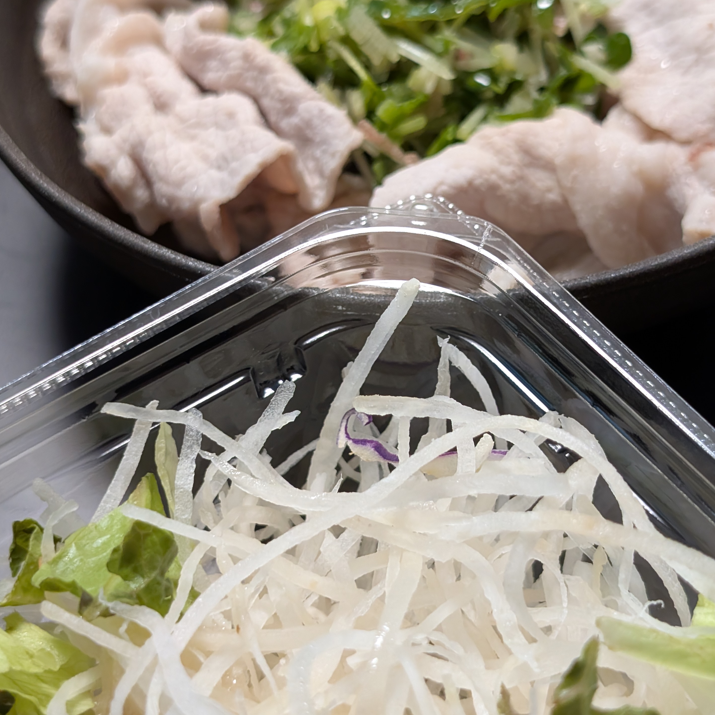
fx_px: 1449
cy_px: 362
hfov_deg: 27.7
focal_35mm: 62
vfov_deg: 27.7
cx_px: 360
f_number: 1.68
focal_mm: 6.9
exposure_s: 1/120
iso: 369
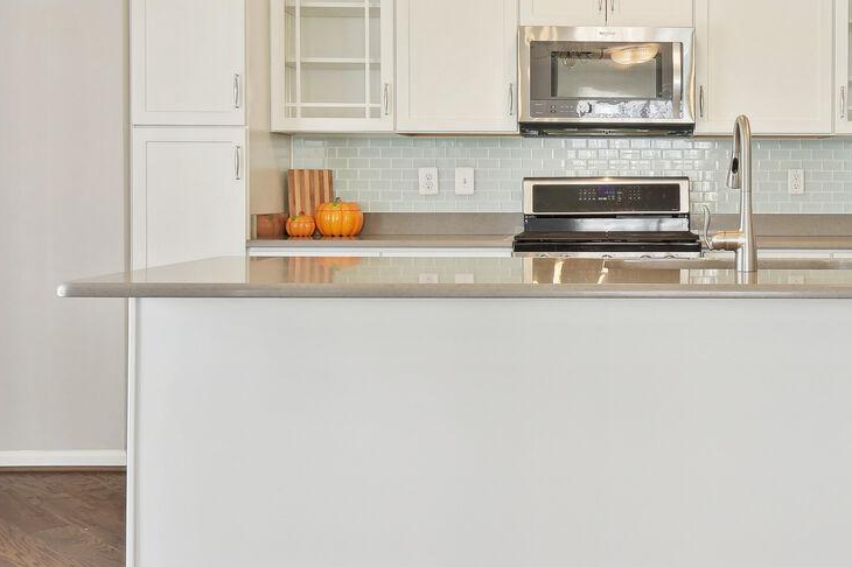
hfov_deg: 42.7
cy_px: 252
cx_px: 605
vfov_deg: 29.8
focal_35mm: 45
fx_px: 1064
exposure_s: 1/25
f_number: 8
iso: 400
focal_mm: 19
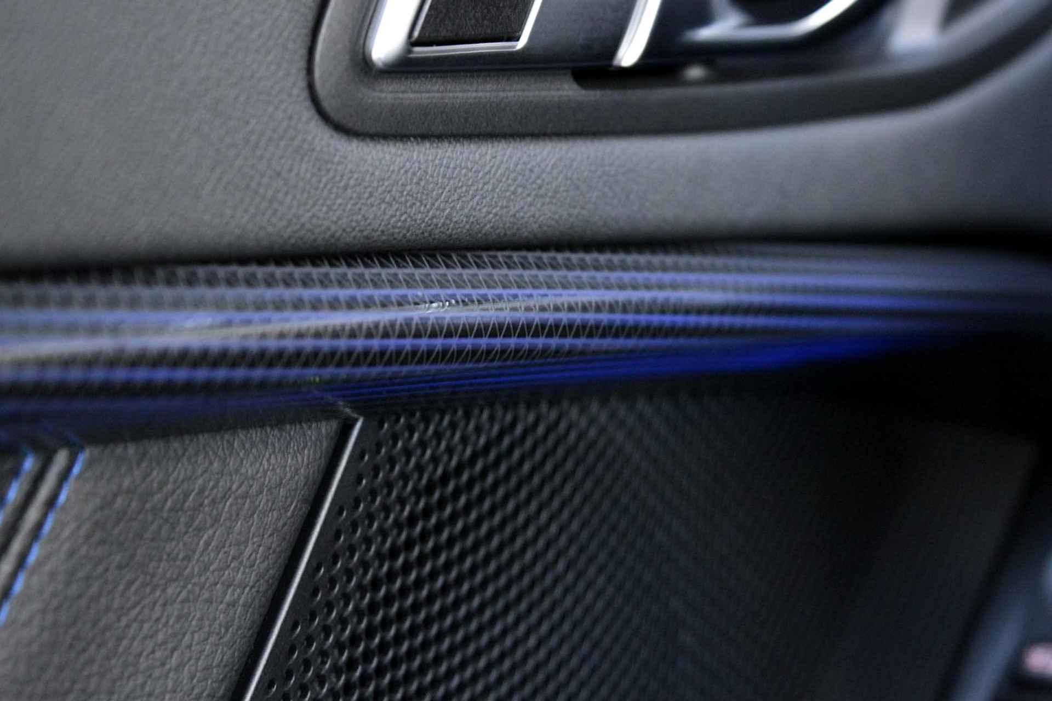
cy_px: 350
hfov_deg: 27.0
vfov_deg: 18.2
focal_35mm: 75
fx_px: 2191
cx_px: 526
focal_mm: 50
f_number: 5.6
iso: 800
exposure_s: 1/10
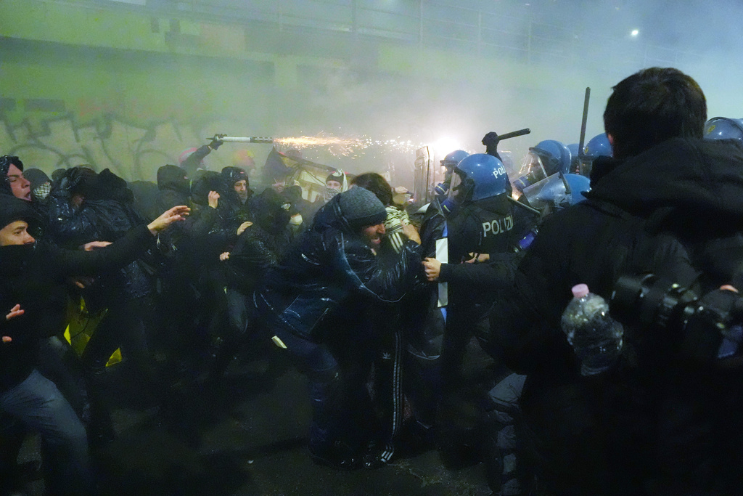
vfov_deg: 53.1
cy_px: 248
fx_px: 495
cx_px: 372
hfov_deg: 73.7
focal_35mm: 24
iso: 12800
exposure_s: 1/200
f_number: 4.5
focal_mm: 24
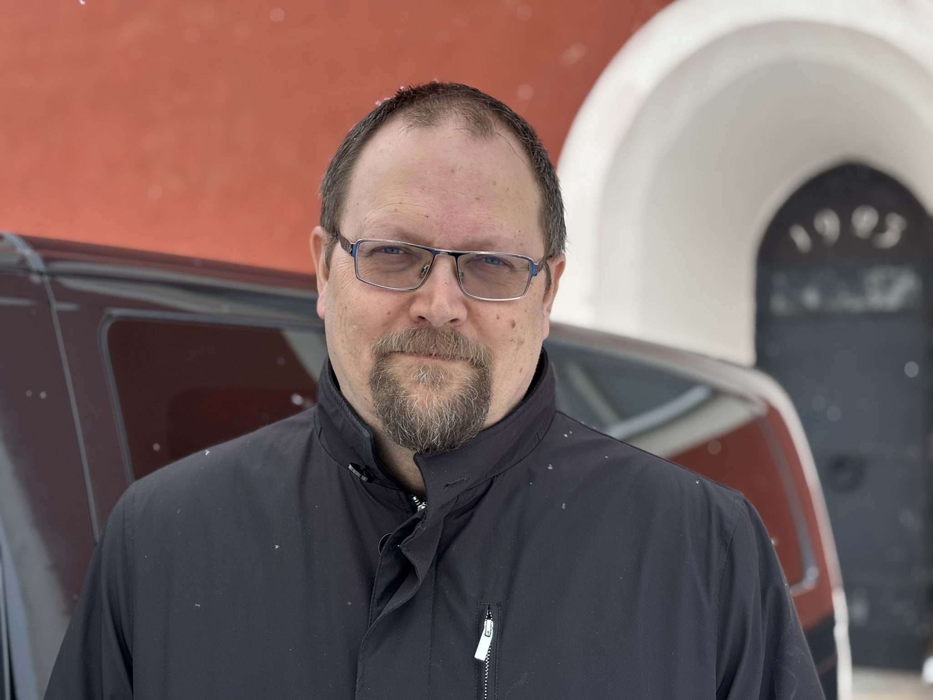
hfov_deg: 36.8
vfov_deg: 28.0
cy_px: 350
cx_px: 466
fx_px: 1402
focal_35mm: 52
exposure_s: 1/201
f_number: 1.6
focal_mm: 5.96
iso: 32
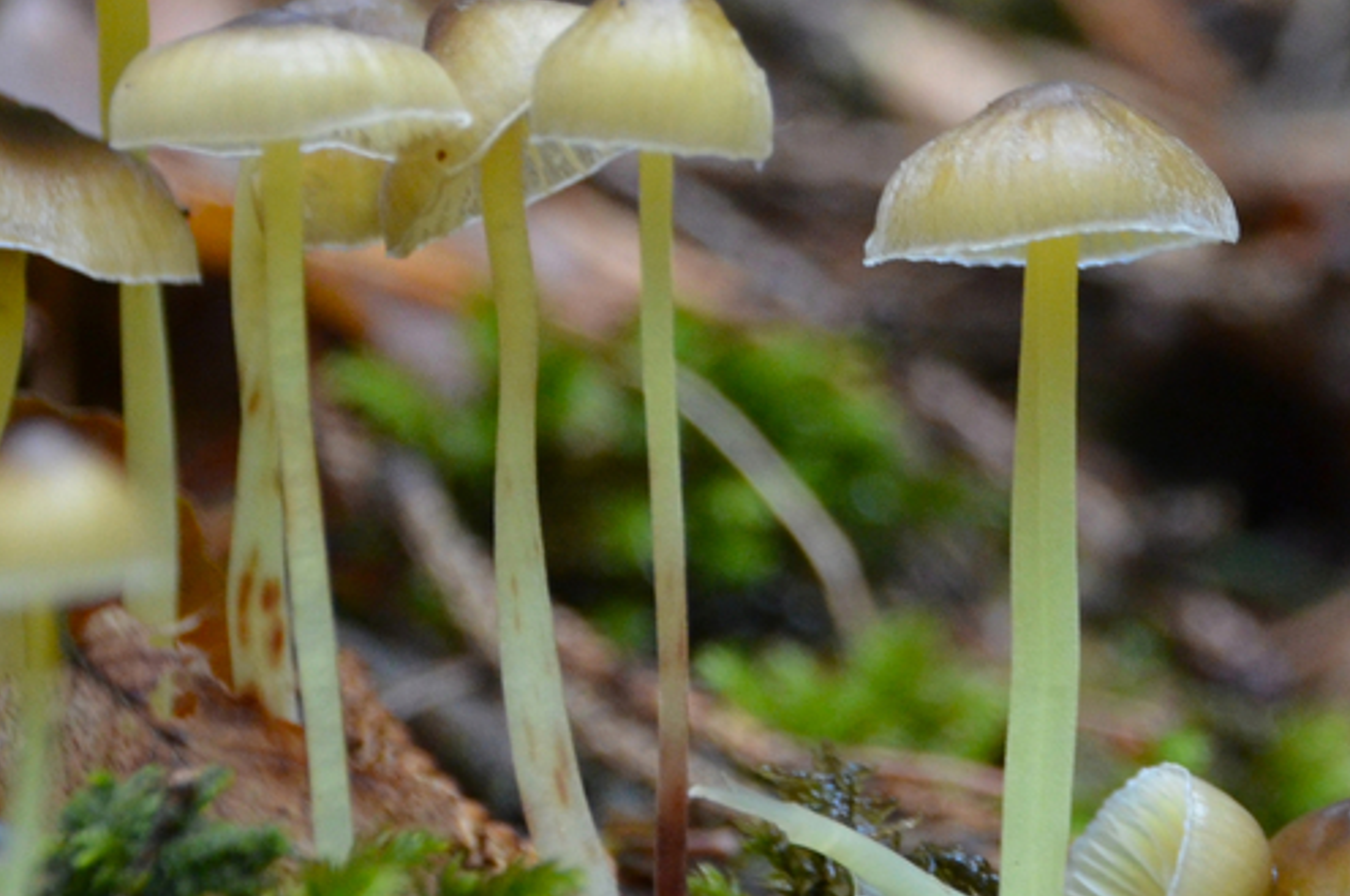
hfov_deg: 5.7
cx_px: 819
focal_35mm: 362
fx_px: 13559
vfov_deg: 3.8
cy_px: 365
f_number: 5.3
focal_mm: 105
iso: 1100
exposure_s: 1/125
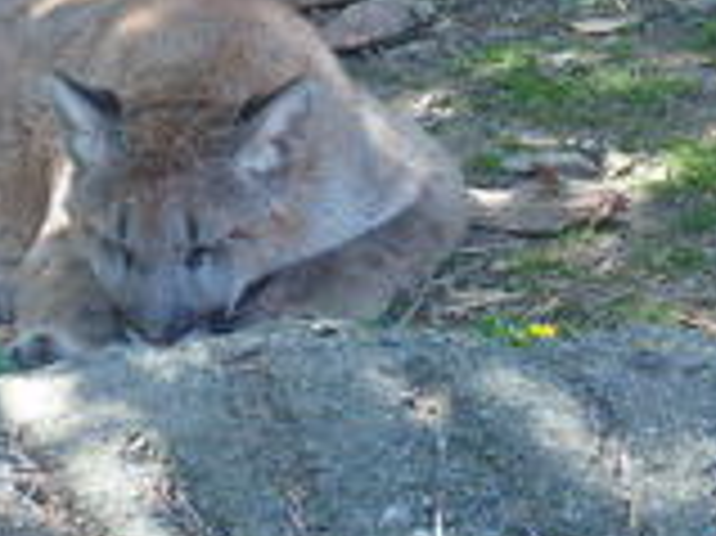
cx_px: 59
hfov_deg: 9.9
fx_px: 4092
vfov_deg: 7.5
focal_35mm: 198
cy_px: 27
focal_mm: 14.5
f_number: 2.8
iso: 100
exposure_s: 1/125
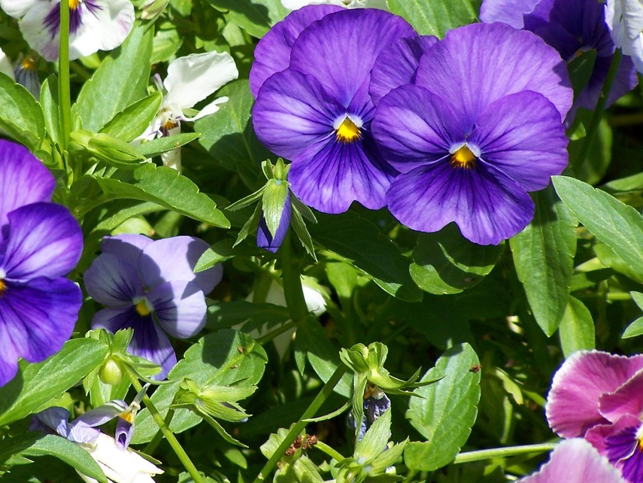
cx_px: 220
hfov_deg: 4.6
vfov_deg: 3.5
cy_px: 150
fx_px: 8009
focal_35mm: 431
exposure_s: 1/800
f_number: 3.3
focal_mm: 47.7
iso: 80
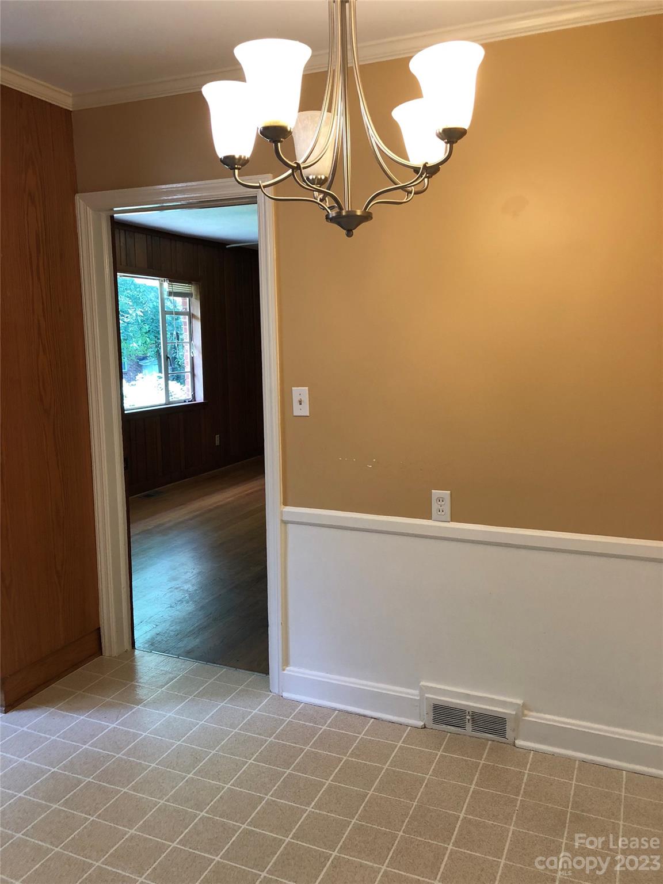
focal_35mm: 28
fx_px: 715
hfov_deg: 49.7
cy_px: 442
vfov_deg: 63.4
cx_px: 332
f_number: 1.8
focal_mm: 3.99
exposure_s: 1/30
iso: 32
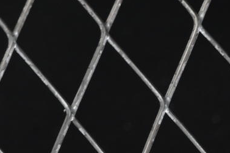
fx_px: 3538
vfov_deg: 2.4
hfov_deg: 3.6
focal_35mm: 554
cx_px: -392
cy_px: -324
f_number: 6.3
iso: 160
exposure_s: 1/60
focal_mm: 50
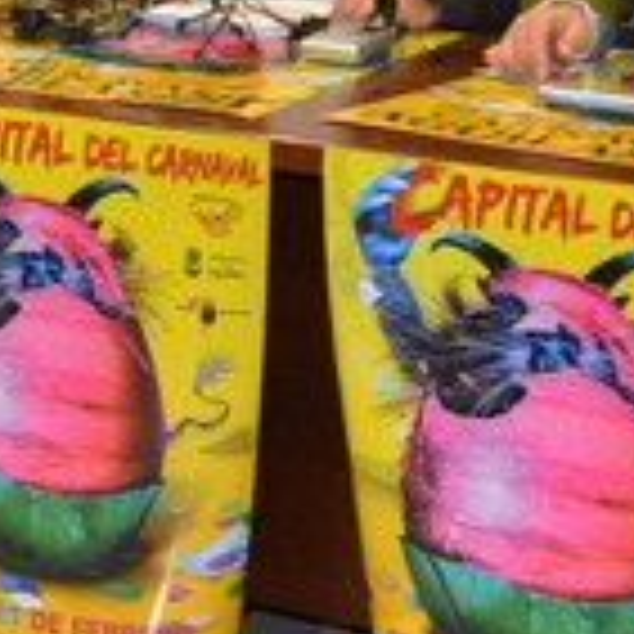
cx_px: 126
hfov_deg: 16.6
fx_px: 2155
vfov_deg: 16.5
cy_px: 65
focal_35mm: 104
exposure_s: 1/60
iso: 1250
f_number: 3.5
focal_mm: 18
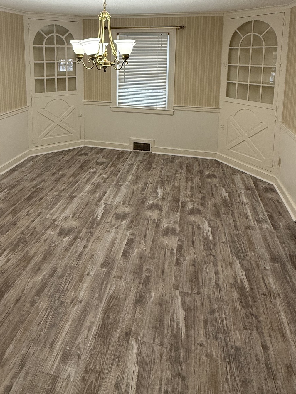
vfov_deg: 66.2
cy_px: 89
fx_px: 274
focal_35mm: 24
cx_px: 125
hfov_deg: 56.6
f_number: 2.2
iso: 160
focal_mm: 2.22
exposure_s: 1/120
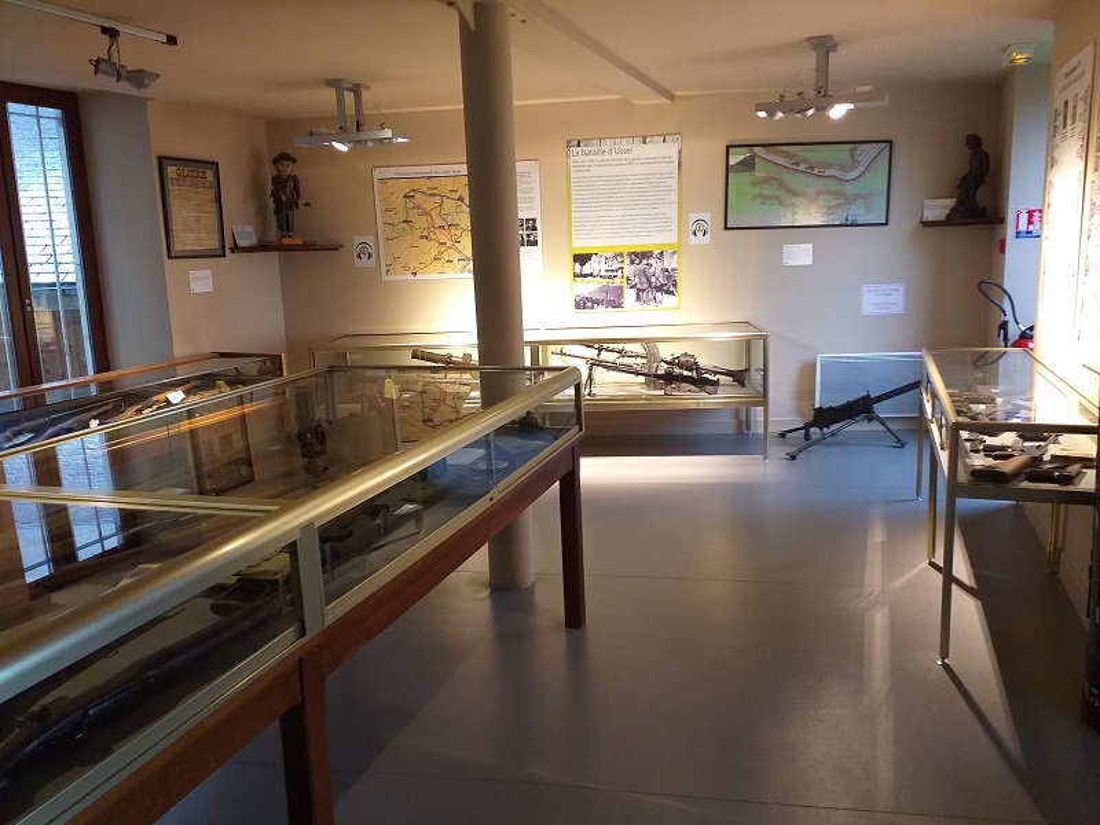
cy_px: 412
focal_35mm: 27
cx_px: 550
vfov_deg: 51.4
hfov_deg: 65.3
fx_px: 858
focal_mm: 3.6
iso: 250
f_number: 1.9
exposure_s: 1/33
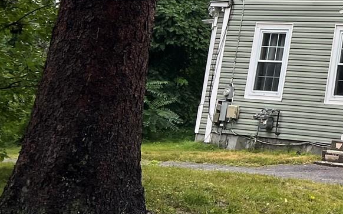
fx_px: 907
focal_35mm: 97
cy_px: -74
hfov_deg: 18.2
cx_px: 566
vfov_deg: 13.0
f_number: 1.5
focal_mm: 5.7
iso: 50
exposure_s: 1/371
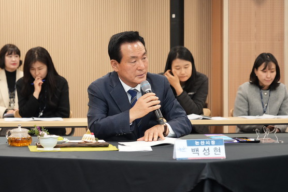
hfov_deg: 16.8
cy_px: 99
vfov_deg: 11.2
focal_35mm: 122
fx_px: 976
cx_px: 134
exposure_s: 1/200
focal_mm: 113
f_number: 6.3
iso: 5000
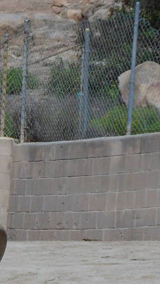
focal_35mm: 392
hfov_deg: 3.1
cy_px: 296
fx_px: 2954
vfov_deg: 5.5
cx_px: -92
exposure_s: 1/1000
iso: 80
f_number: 5.3
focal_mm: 17.7
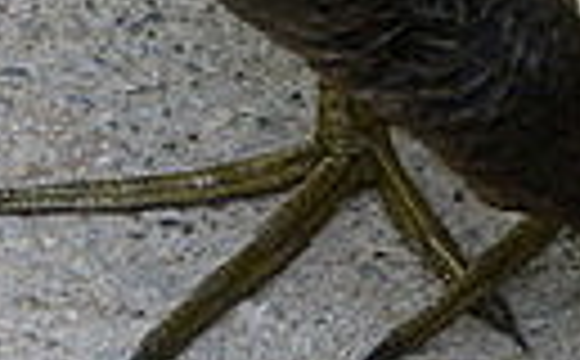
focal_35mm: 896
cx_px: 378
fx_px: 14132
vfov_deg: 1.5
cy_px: 166
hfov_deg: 2.4
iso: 125
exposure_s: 1/80
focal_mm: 30.7
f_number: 3.8
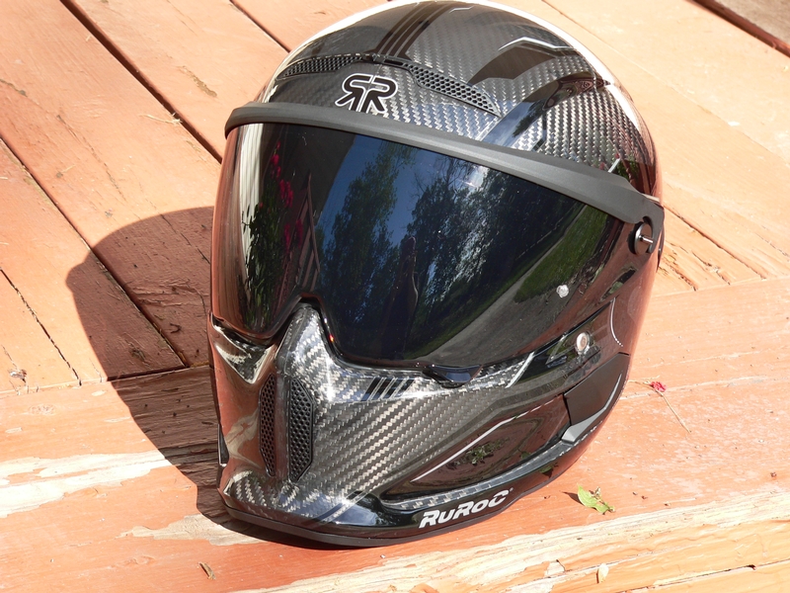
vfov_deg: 14.2
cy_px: 296
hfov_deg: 18.9
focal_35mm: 104
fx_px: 2373
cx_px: 395
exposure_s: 1/100
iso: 80
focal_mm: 17.2
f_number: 4
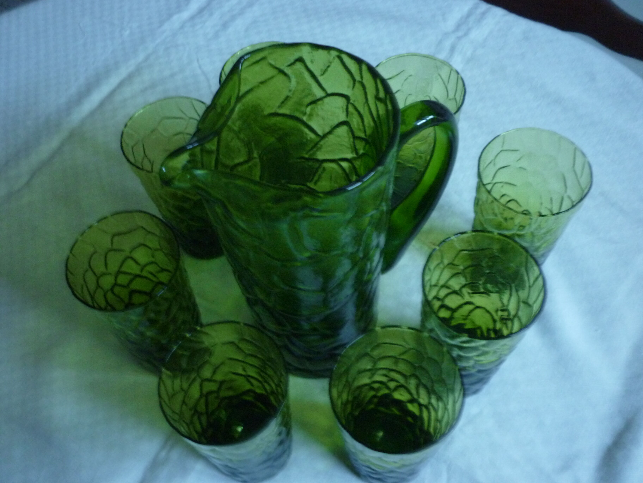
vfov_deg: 42.9
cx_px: 322
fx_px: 613
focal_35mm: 33
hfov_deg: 55.4
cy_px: 242
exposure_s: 1/8
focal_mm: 5.5
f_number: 2.8
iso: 400
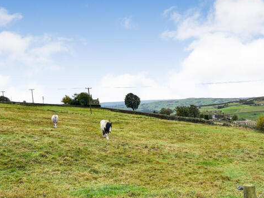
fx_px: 244
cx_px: 134
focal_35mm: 32
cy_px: 107
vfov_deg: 44.1
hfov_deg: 56.8
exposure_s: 1/950
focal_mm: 5.7
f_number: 1.5
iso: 50
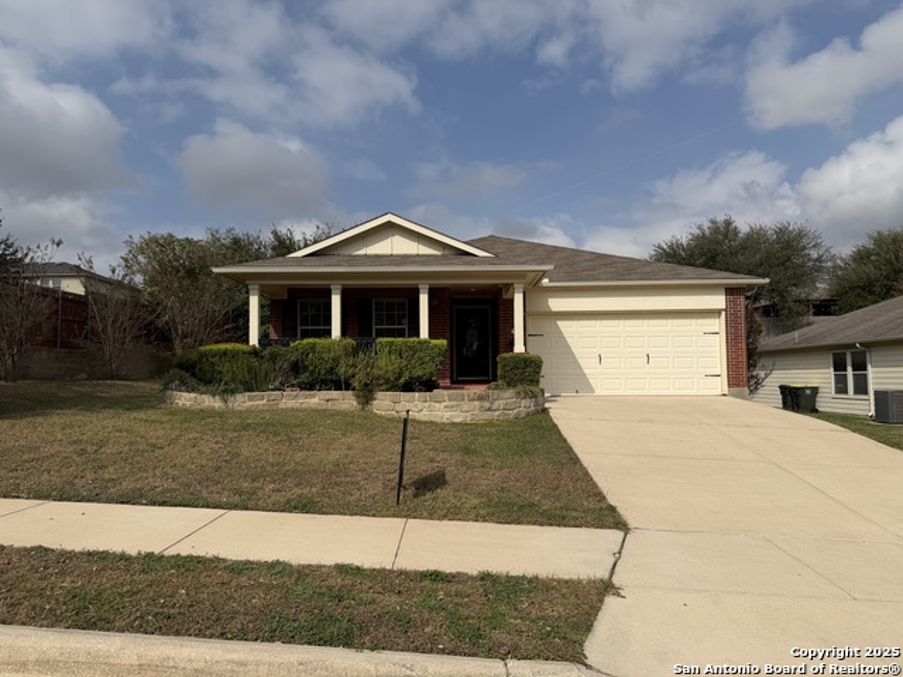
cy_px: 338
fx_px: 626
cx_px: 452
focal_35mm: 24
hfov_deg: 71.6
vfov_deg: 56.8
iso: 80
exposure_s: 1/11905
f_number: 1.78
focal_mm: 6.76
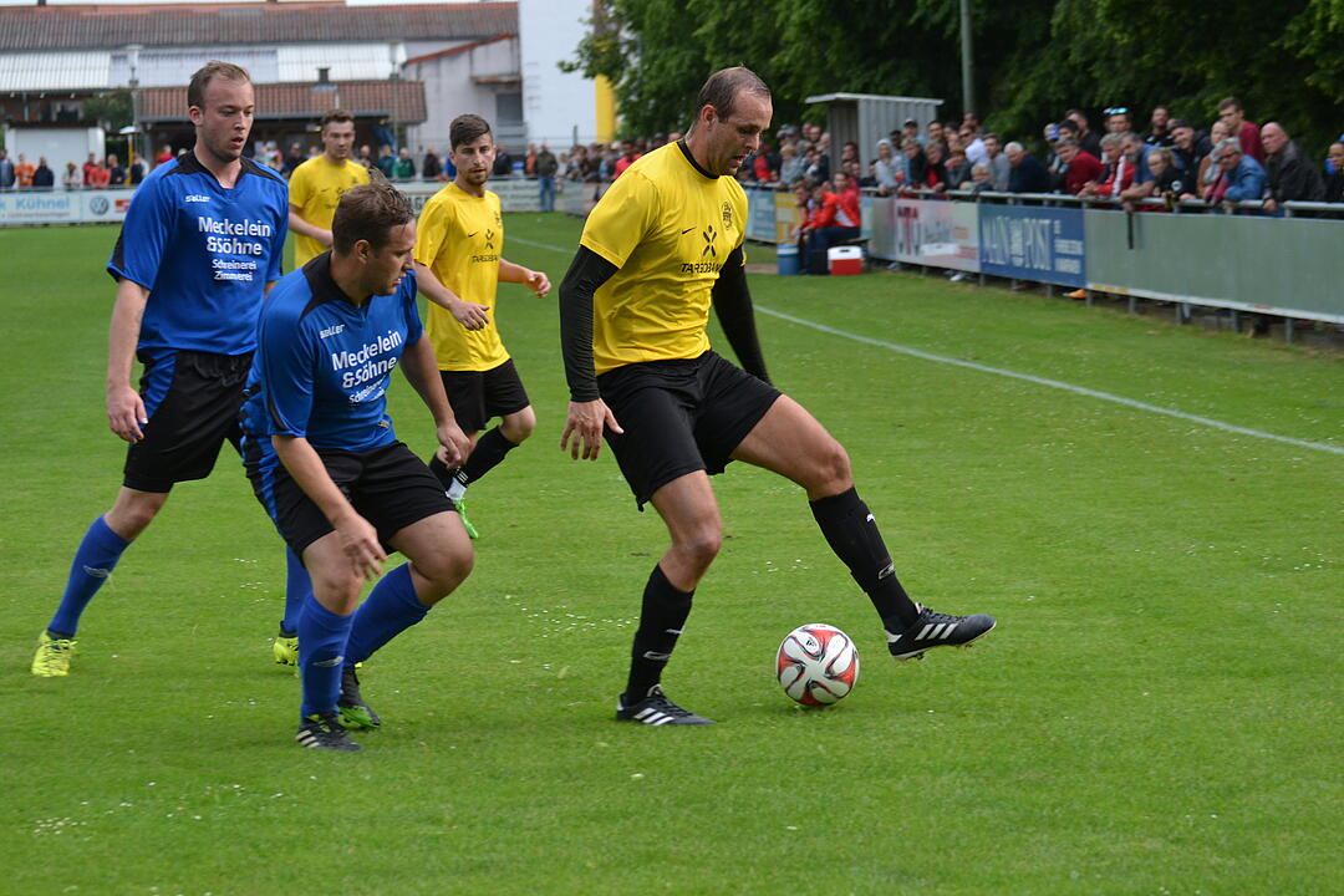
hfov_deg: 19.5
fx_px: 3920
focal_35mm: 105
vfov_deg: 13.0
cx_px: 672
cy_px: 448
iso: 500
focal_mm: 70
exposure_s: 1/500
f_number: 4
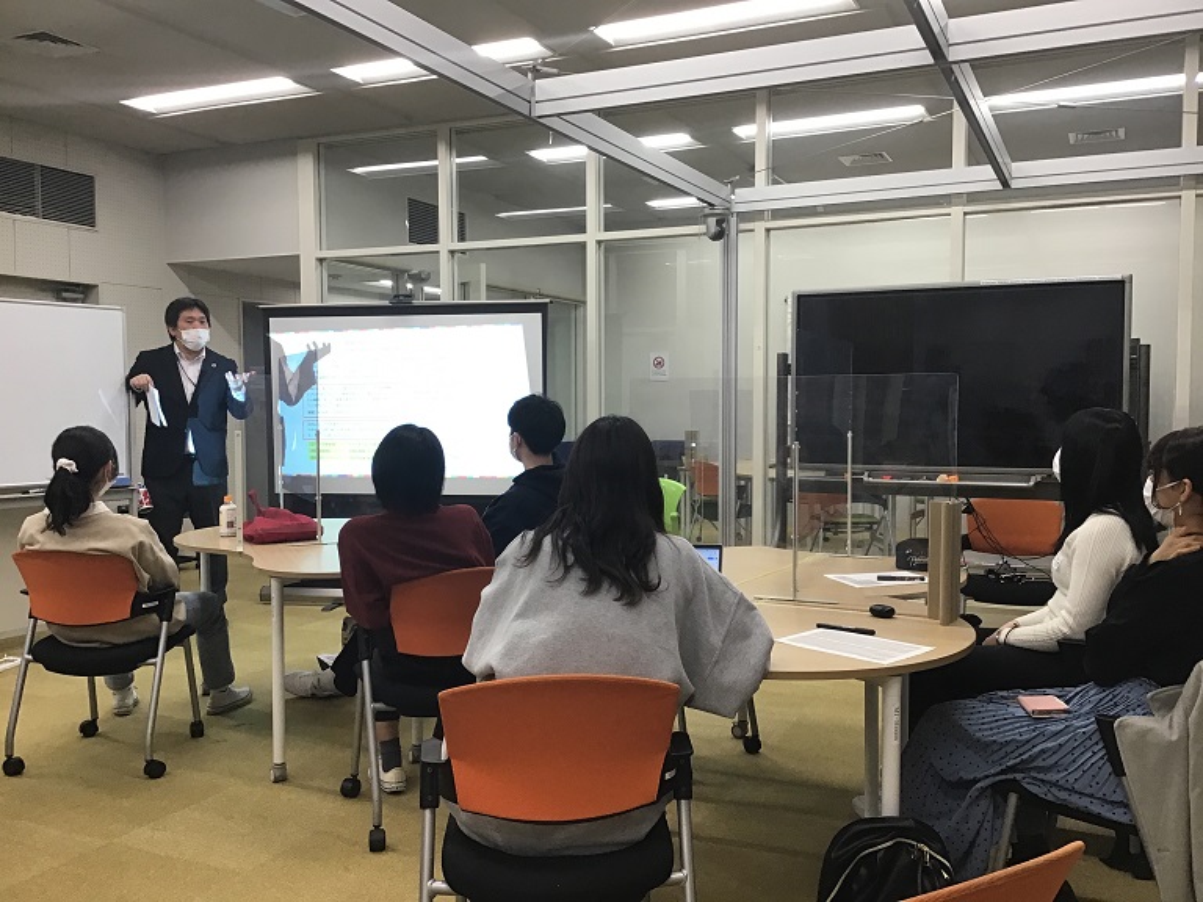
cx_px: 602
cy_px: 451
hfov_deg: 58.4
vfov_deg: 45.4
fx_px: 1077
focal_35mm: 31
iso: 40
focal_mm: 3.3
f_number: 2.4
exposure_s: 1/33
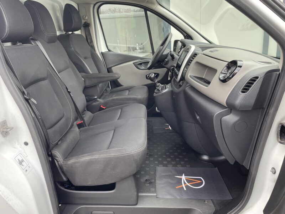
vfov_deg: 53.1
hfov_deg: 67.3
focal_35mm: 26
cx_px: 142
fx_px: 214
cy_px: 107
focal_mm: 4.2
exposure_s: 1/121
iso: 50
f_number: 1.6
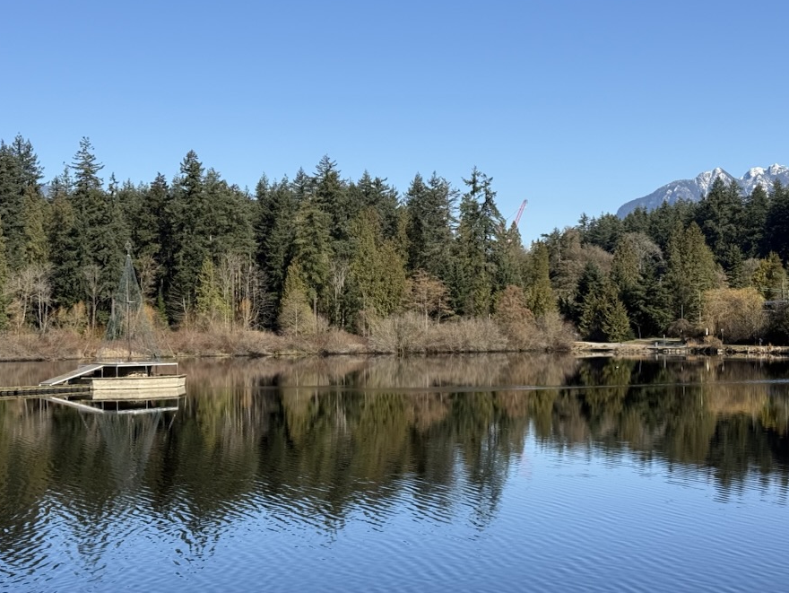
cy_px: 303
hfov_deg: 32.1
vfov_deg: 24.4
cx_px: 351
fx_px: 1368
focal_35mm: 60
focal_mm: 6.76
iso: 64
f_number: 1.78
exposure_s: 1/4098
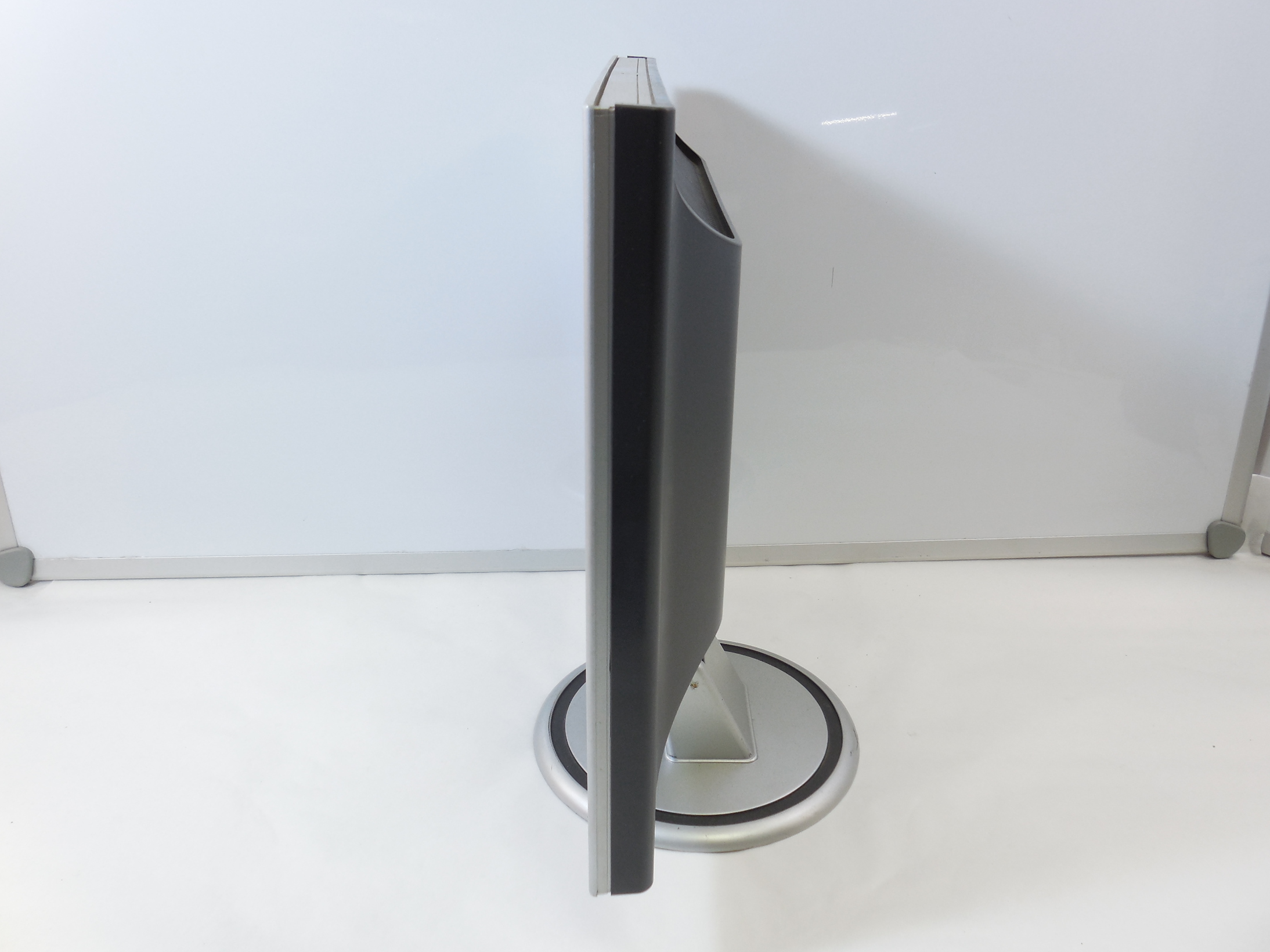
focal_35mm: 27
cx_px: 644
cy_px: 484
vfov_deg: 51.4
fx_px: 991
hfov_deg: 65.3
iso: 125
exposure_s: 1/30
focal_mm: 4.6
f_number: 3.5
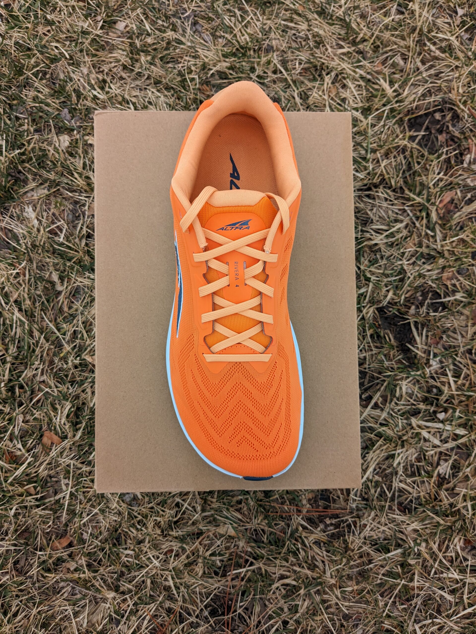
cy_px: 317
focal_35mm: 27
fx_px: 495
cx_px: 238
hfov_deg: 51.4
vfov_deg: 65.3
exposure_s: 1/1063
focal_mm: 4.38
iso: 56
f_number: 1.73
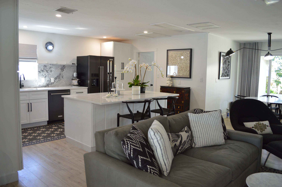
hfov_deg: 67.4
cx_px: 141
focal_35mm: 27
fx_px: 211
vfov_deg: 47.8
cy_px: 94
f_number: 3.5
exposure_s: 1/50
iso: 400
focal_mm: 18
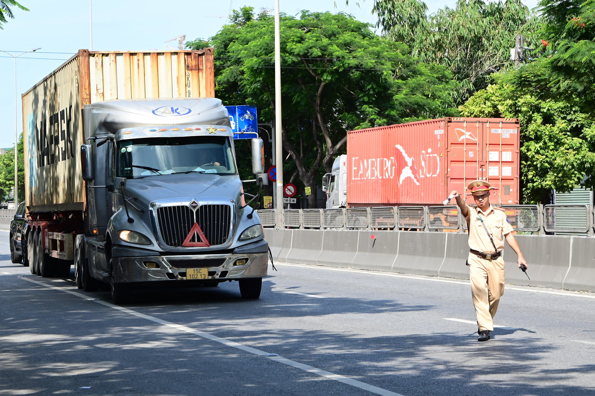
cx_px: 298
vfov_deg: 13.0
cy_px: 198
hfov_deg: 19.5
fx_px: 1735
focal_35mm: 105
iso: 400
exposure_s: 1/200
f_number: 16
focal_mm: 70
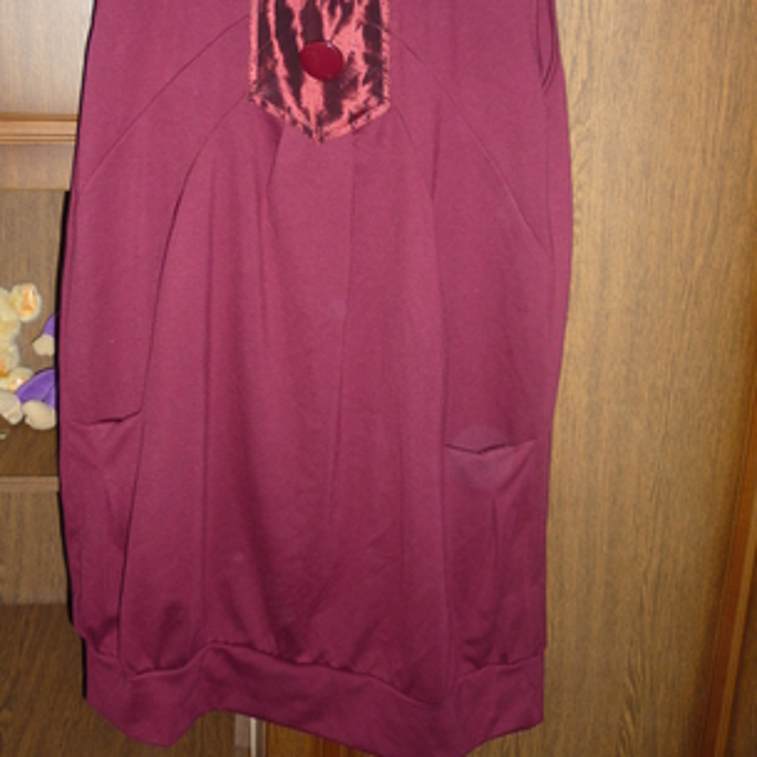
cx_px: 355
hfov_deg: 39.2
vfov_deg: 38.4
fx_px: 1064
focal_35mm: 43
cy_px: 216
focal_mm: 5.5
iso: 100
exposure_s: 1/30
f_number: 2.8
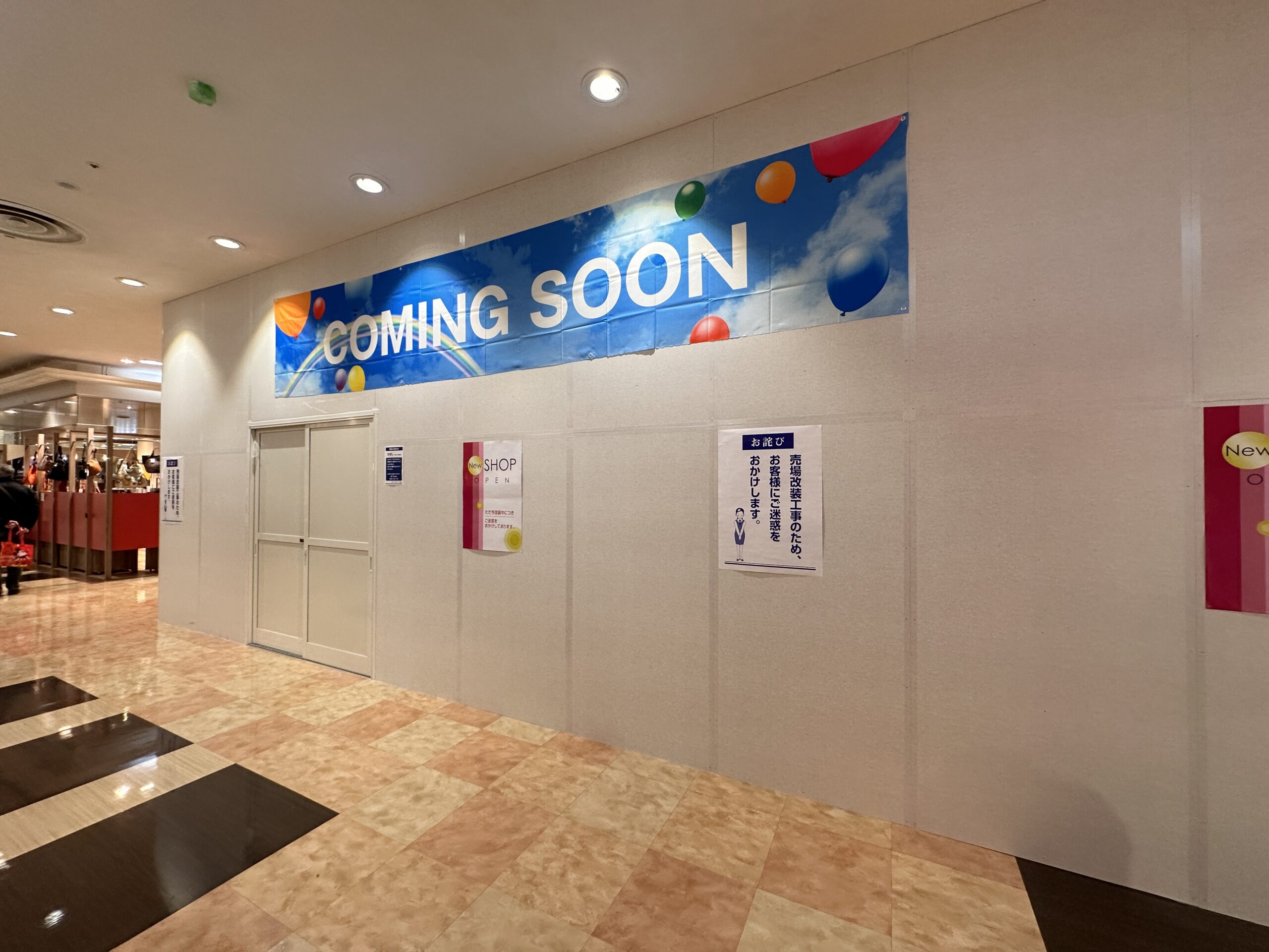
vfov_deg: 85.7
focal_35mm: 14
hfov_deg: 102.1
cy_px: 476
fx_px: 513
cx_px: 634
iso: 160
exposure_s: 1/120
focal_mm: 2.22
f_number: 2.2
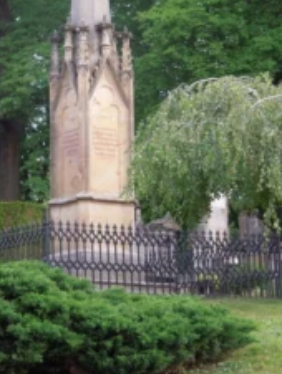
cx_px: 96
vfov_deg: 11.9
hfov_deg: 9.0
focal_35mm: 165
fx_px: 1789
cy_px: 84
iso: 400
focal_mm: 19.1
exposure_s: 1/100
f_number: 4.7
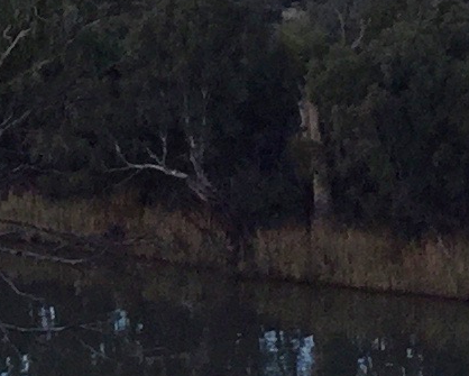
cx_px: -185
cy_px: -12
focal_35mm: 236
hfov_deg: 8.1
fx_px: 3278
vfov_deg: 6.5
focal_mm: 3.3
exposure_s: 1/131
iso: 25
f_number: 2.4
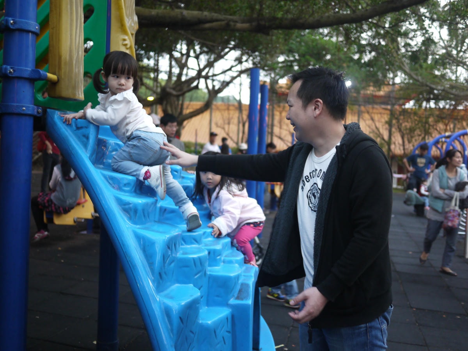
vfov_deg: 36.0
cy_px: 176
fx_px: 541
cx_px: 234
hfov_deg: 46.8
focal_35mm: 40
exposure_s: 1/60
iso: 400
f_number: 1.7
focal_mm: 20
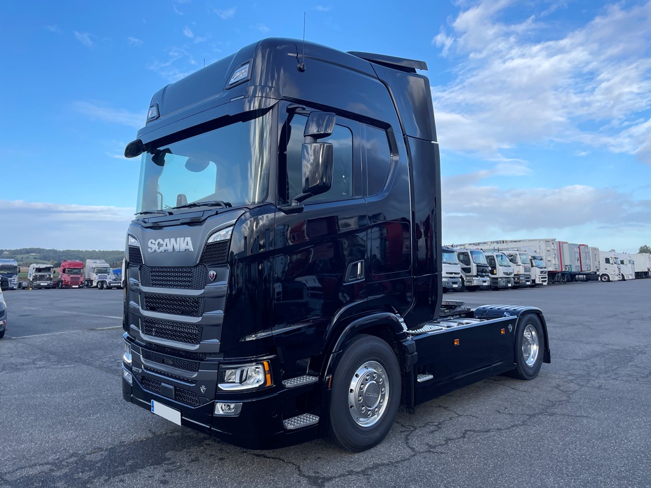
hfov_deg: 67.3
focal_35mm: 26
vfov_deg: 53.1
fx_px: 489
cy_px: 244
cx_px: 326
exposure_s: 1/1335
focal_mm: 4.2
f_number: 1.6
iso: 32
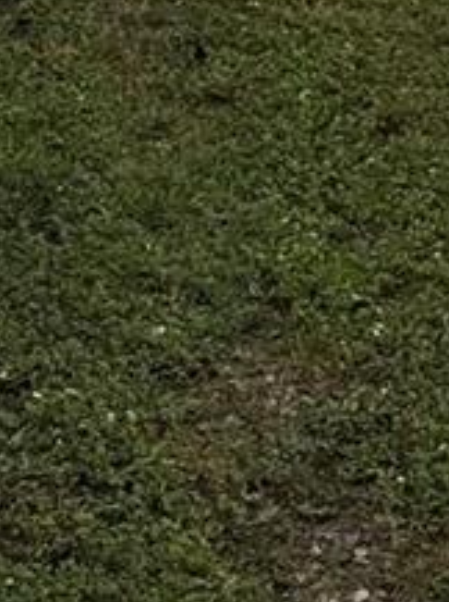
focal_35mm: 266
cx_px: 482
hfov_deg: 5.6
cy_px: -857
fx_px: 4614
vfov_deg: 7.0
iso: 100
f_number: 1.78
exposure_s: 1/5587
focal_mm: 6.76
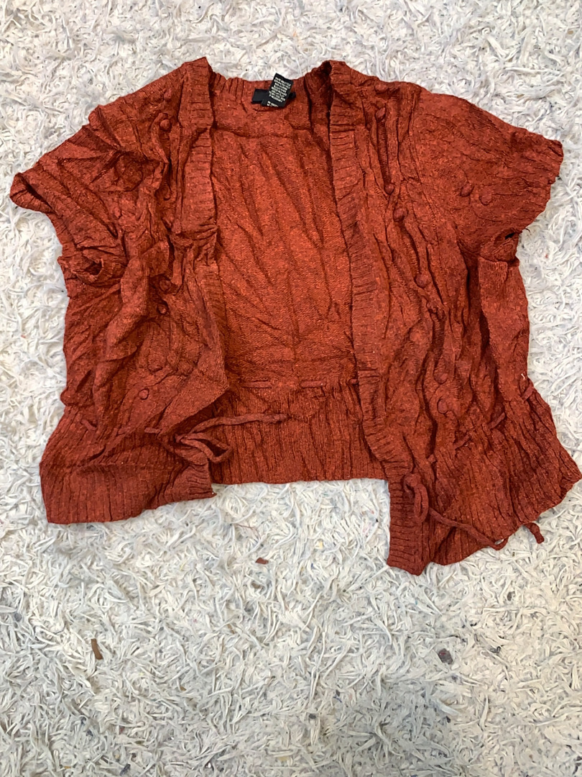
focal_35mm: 26
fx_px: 583
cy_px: 388
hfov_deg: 53.1
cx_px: 291
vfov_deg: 67.3
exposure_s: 1/100
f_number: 1.8
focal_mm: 4.25
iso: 100
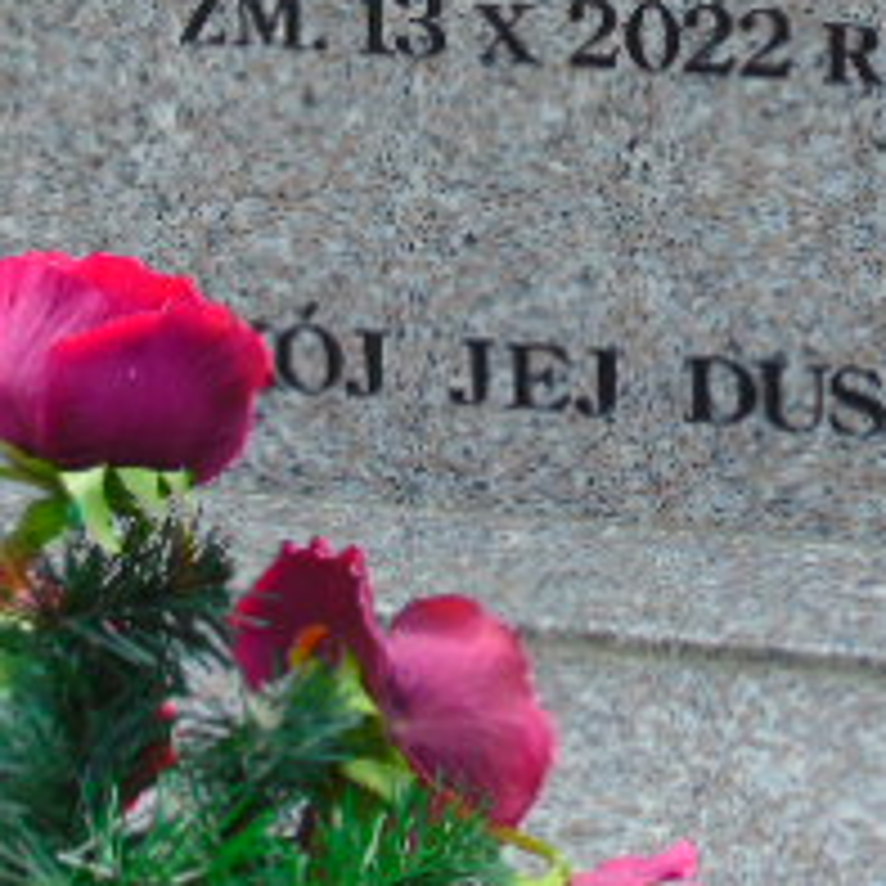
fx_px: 4488
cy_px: -9
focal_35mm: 155
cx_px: 427
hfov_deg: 11.3
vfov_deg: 11.2
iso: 80
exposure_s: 1/320
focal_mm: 9.6
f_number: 4.3
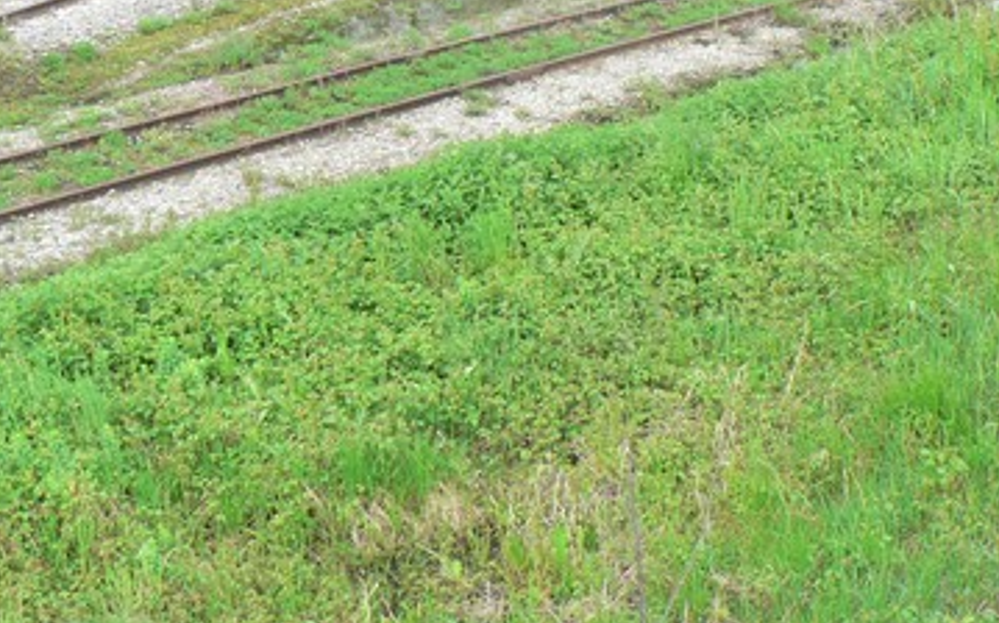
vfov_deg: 18.5
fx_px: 1850
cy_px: -36
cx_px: 462
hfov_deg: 30.2
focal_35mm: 68
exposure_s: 1/100
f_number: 3.6
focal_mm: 6
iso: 80
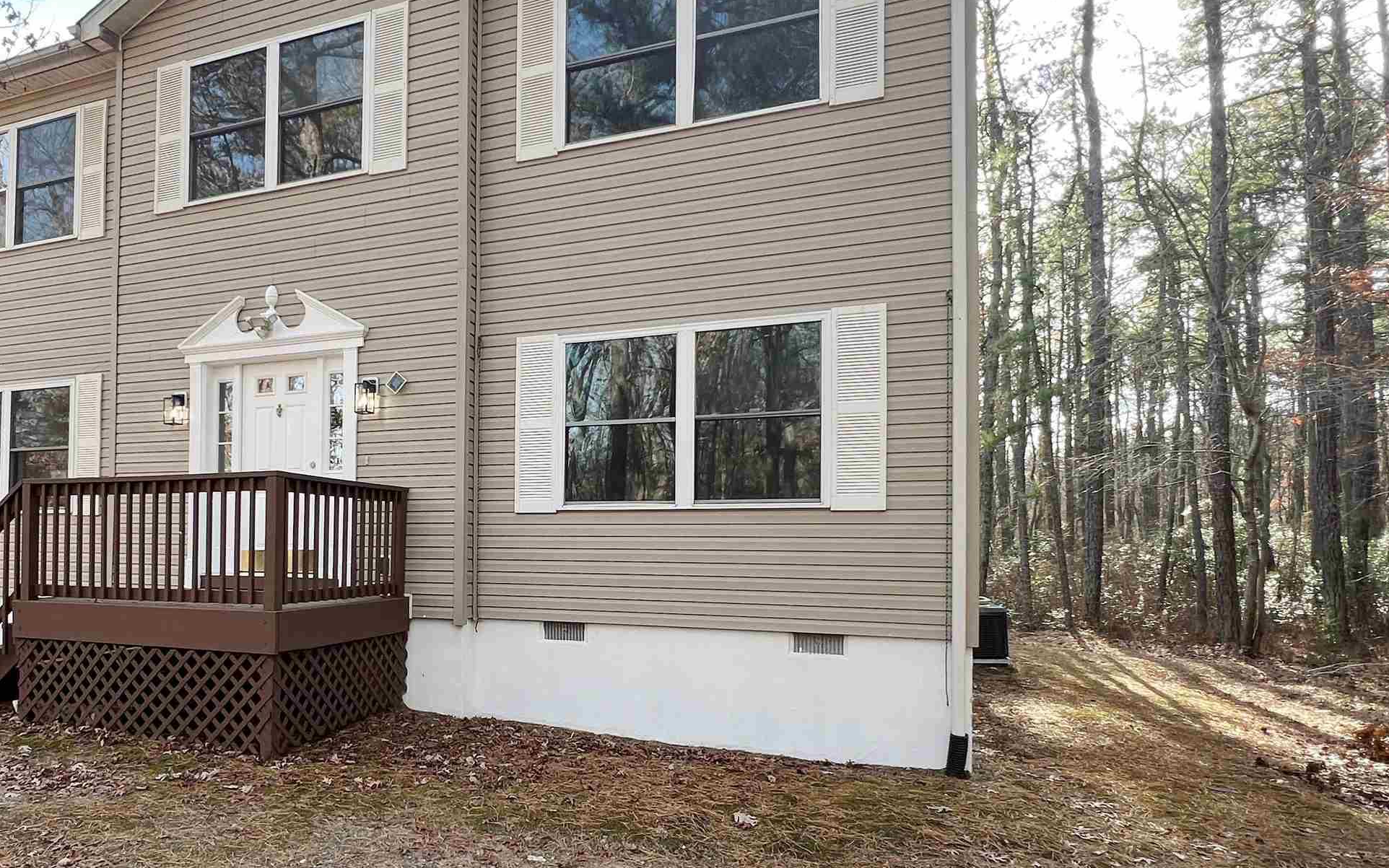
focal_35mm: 22
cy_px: 527
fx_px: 833
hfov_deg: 77.8
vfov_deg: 54.6
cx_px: 496
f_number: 1.8
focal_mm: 1.57
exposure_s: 1/99
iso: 32
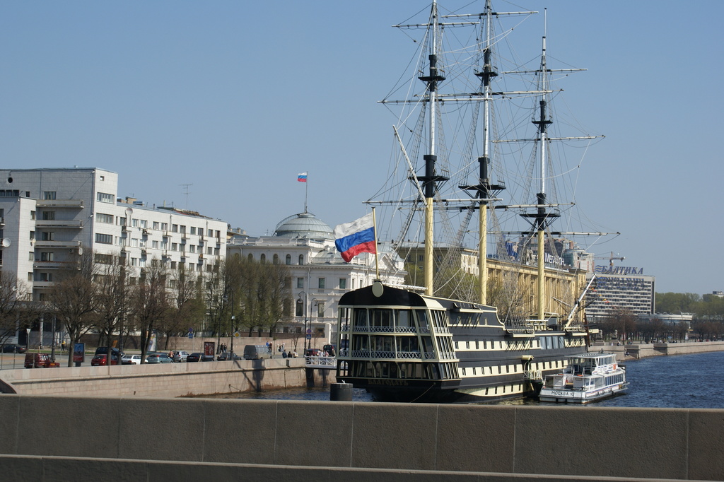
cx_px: 362
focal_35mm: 75
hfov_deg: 27.0
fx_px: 1508
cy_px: 241
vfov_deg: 18.2
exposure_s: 1/320
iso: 100
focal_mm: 50
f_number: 10
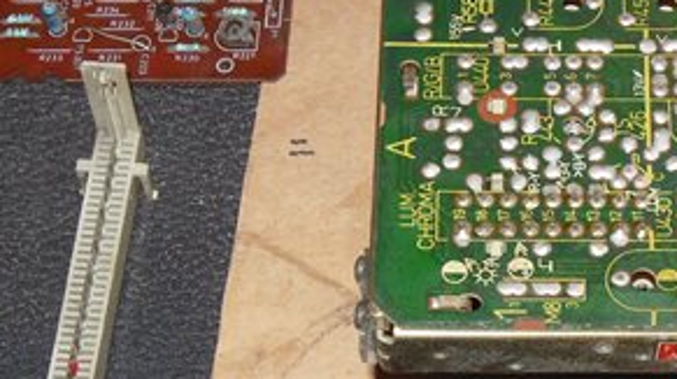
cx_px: 428
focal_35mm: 84
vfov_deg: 14.3
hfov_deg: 25.2
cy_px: 177
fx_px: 1506
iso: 200
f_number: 4
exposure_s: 1/60
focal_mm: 8.9
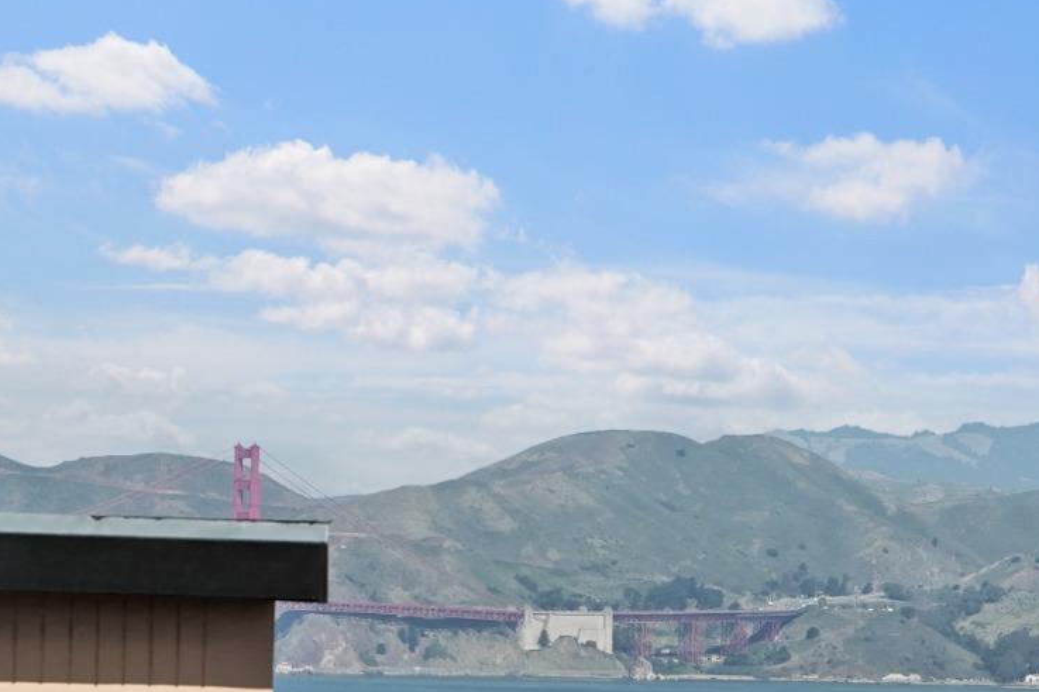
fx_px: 6578
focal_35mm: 228
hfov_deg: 9.0
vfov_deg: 6.0
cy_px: 623
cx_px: 874
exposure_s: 1/4000
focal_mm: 75
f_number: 5.6
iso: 1250
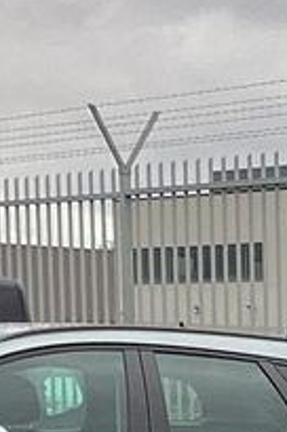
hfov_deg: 6.8
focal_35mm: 189
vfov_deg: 10.6
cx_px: 736
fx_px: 2268
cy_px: 567
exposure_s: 1/120
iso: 40
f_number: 2.4
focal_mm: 3.3
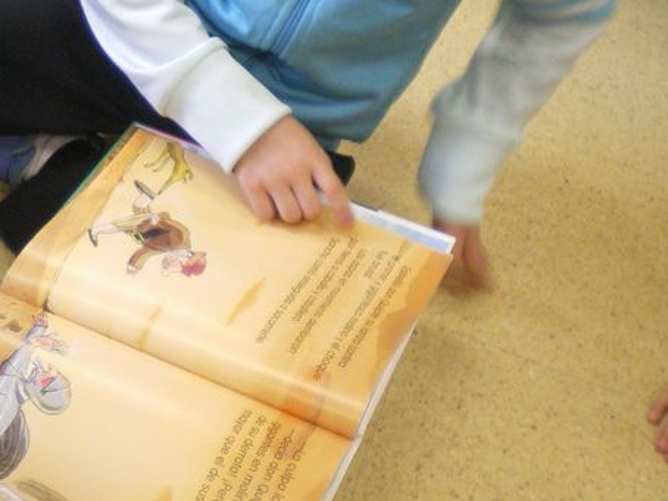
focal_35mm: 67
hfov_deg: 28.2
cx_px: 113
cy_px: 62
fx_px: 1292
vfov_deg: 21.5
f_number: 3.1
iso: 400
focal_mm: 6.3
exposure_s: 1/50
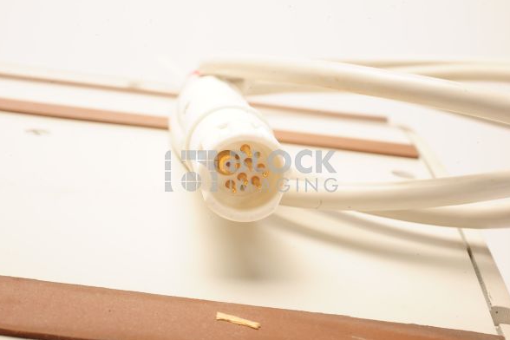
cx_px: 252
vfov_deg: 26.5
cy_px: 171
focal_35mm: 51
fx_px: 722
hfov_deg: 38.9
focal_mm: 50
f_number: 18
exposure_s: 1/160
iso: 320
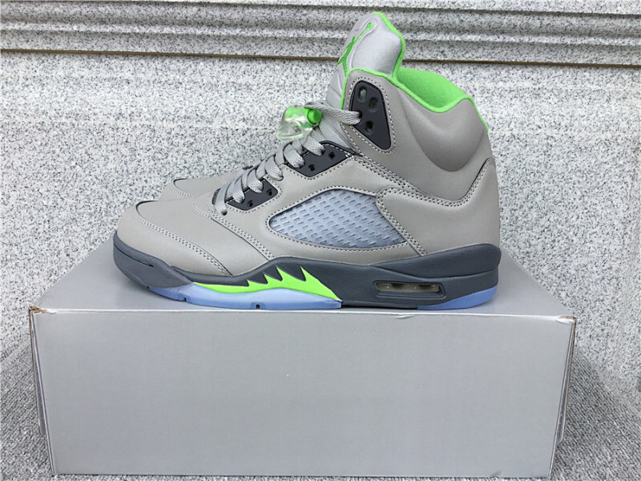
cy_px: 240
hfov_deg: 58.4
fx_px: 574
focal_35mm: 31
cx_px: 320
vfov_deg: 45.4
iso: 25
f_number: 2.4
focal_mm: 3.3
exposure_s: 1/356
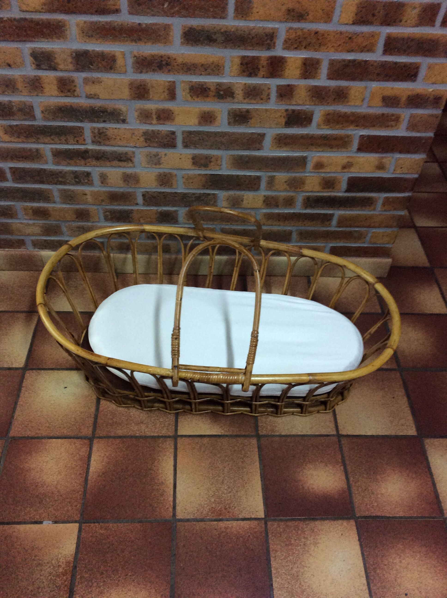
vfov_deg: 56.9
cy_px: 299
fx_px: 552
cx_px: 224
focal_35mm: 32
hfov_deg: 44.1
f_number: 2.4
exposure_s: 1/25
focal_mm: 3.3
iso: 125
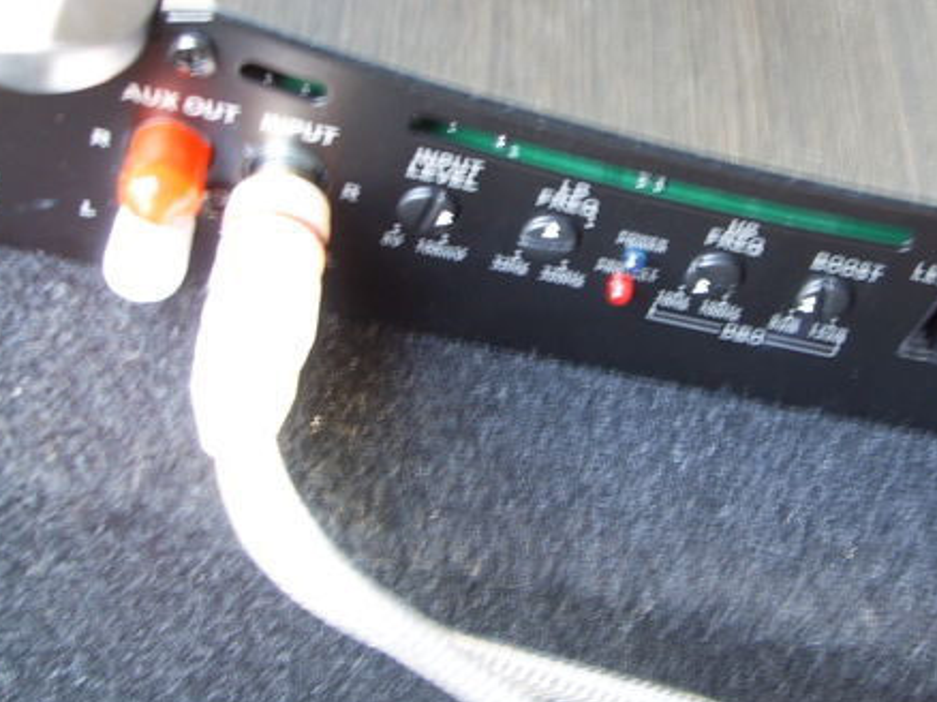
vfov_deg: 25.6
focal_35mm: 57
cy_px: 268
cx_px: 618
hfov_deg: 33.5
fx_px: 1542
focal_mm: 6.6
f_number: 3.5
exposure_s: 1/2
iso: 63
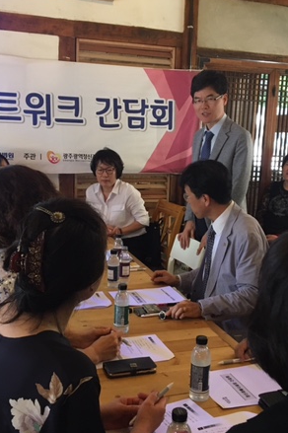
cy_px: 210
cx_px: 160
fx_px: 529
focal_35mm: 44
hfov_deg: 30.4
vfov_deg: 44.5
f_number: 2.2
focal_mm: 4.15
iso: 125
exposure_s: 1/30
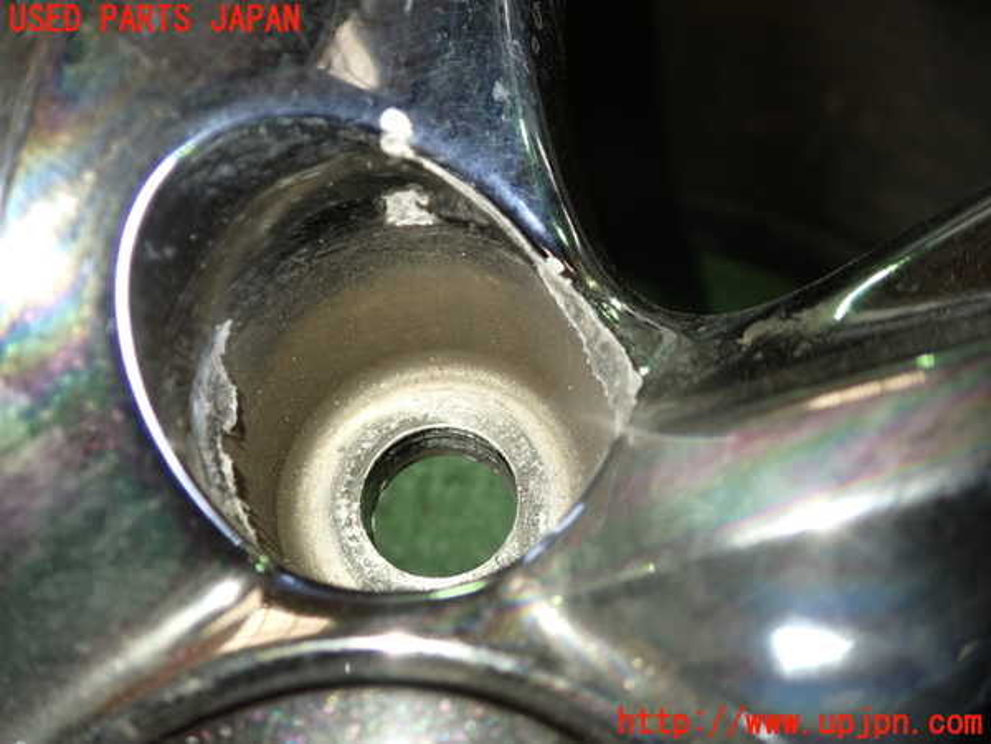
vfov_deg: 46.8
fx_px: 859
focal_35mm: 30
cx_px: 496
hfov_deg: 60.0
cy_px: 372
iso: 200
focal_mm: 5.4
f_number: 2.3
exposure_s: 1/30
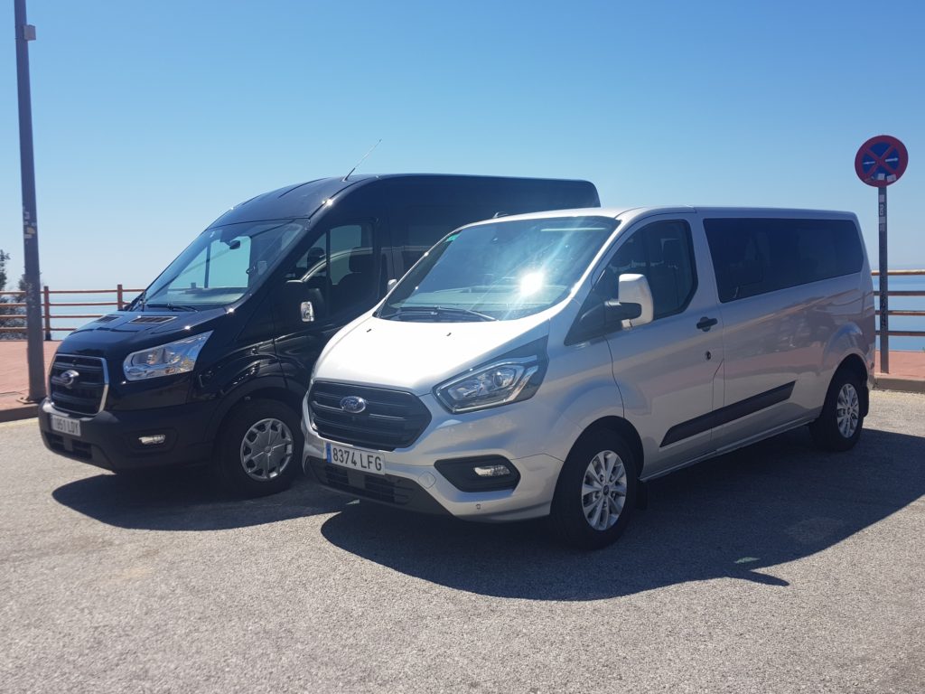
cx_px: 462
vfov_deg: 53.1
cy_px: 347
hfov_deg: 67.3
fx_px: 695
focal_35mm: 26
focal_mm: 4.2
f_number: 1.7
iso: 40
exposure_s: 1/3056
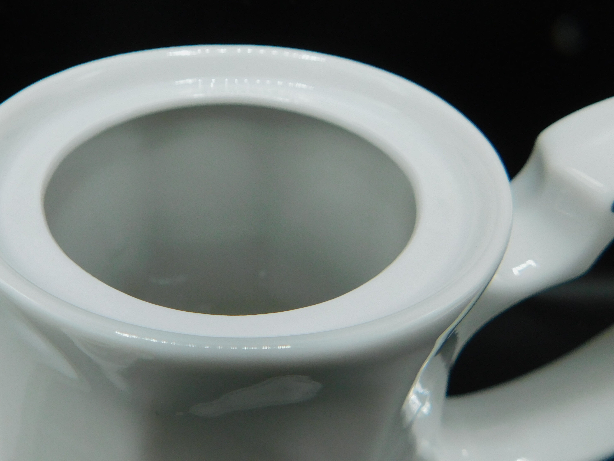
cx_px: 214
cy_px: 225
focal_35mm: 31
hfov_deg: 57.3
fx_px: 550
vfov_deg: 45.4
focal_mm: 4
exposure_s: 1/250
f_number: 3
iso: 125
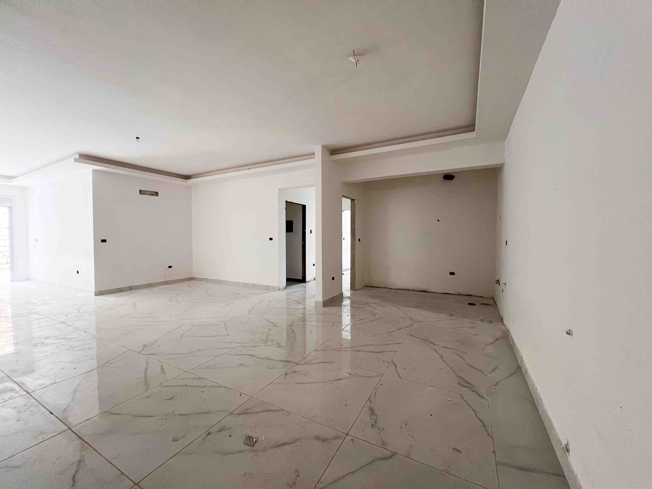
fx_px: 245
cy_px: 244
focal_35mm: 13
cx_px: 326
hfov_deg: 106.2
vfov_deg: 89.9
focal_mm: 1.57
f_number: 1.8
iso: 400
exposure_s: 1/60
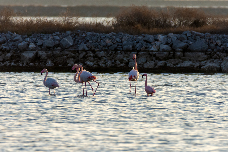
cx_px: 114
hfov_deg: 2.3
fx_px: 5719
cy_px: 76
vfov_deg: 1.5
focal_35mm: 903
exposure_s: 1/2000
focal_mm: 600
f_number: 6.3
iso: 500
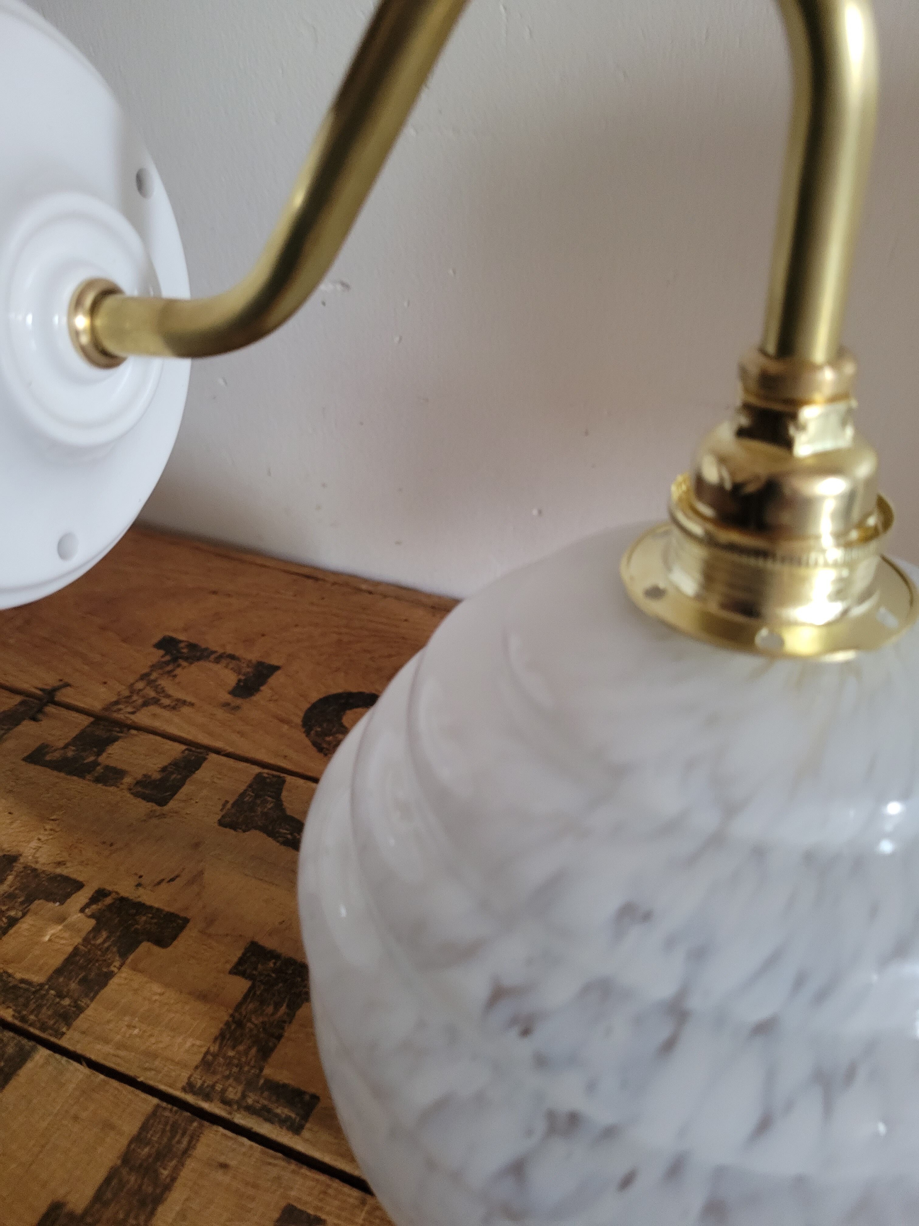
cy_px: 613
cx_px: 460
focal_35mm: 26
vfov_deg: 67.3
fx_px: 920
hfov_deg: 53.1
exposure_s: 1/25
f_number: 1.8
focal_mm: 5.4
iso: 500
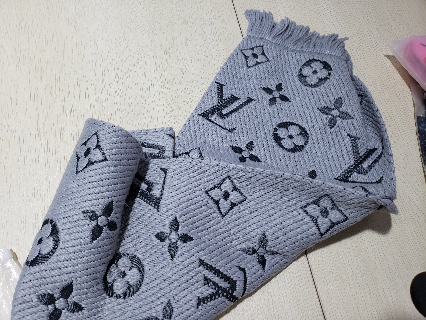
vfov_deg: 53.1
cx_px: 213
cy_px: 160
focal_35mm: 26
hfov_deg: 67.3
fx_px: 320
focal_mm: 4.3
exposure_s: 1/50
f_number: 2.4
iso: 64
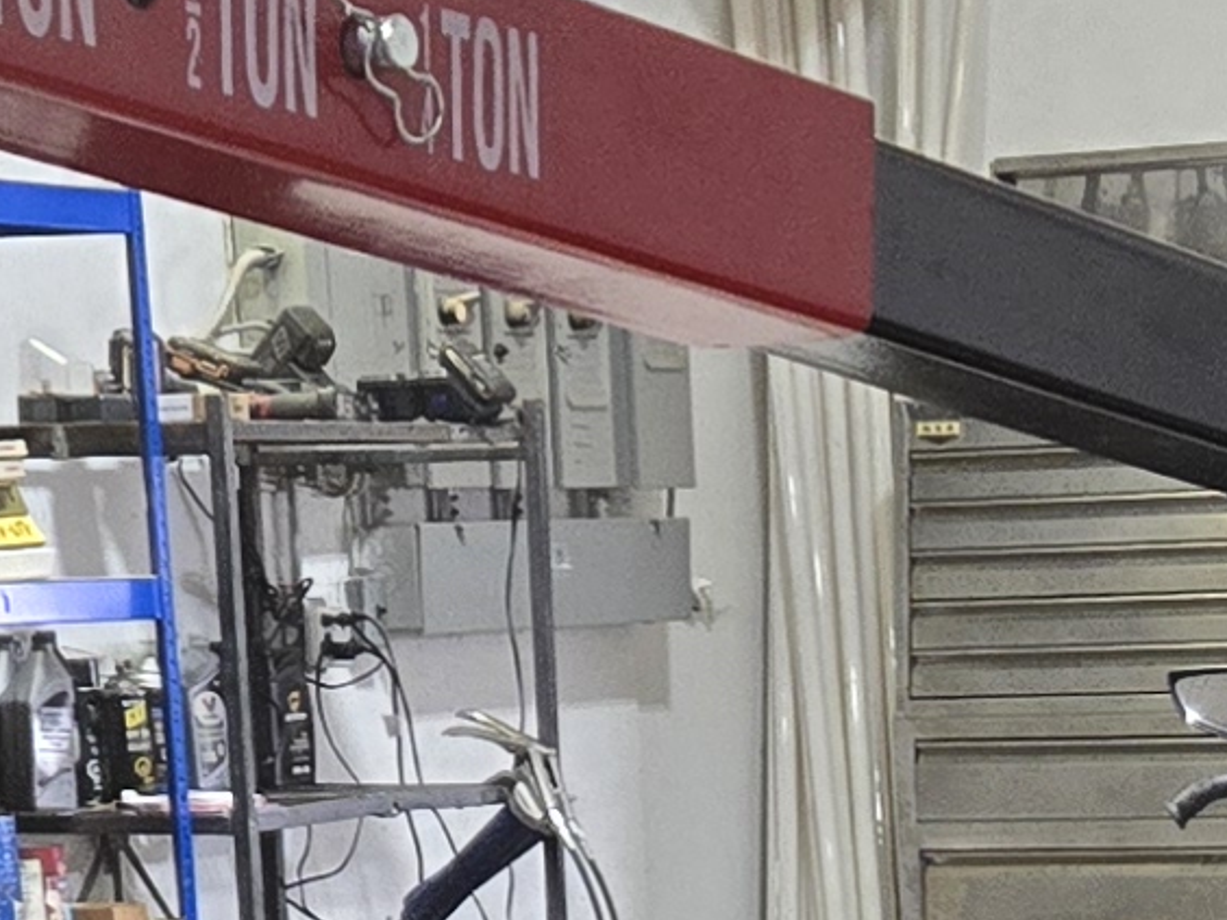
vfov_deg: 8.3
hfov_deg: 12.0
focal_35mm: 163
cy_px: 2312
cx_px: 1192
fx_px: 5778
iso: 250
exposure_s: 1/120
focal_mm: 5.4
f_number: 1.8
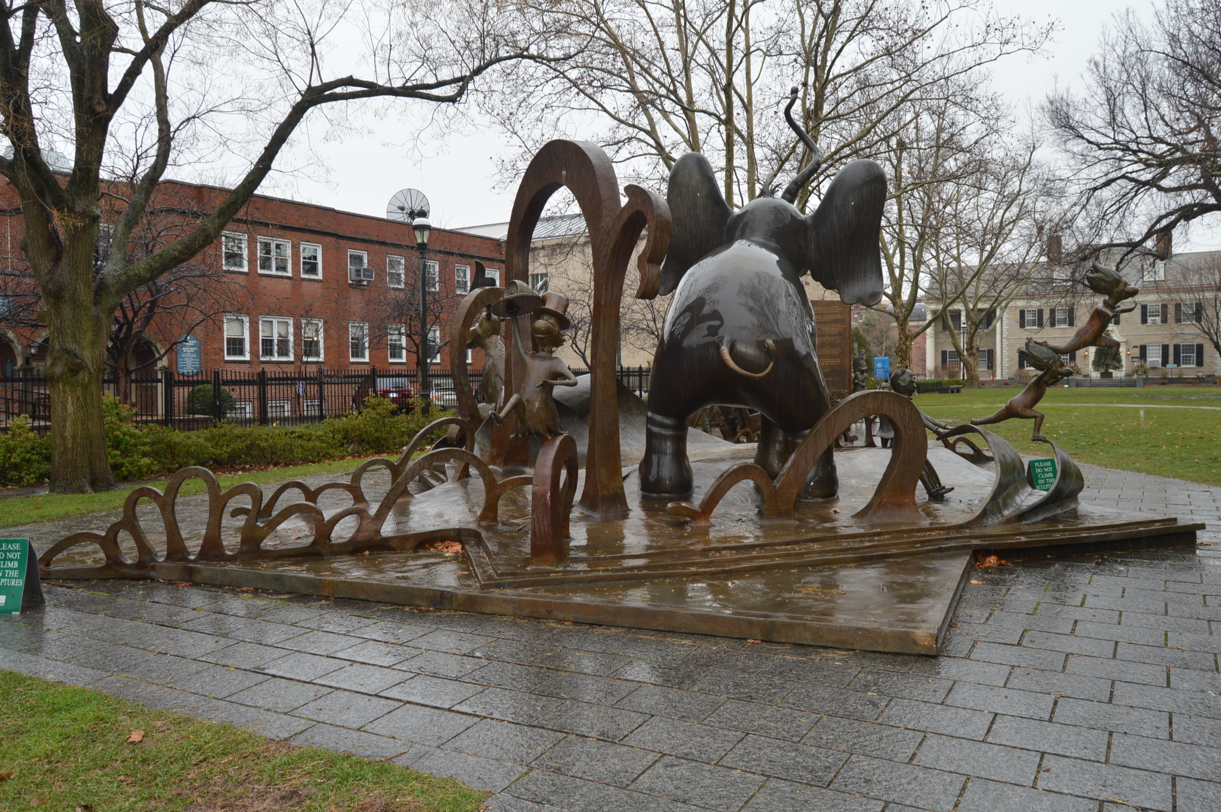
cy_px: 406
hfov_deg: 67.4
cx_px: 610
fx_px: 915
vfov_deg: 47.8
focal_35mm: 27
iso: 280
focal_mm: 18
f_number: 8
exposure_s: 1/60
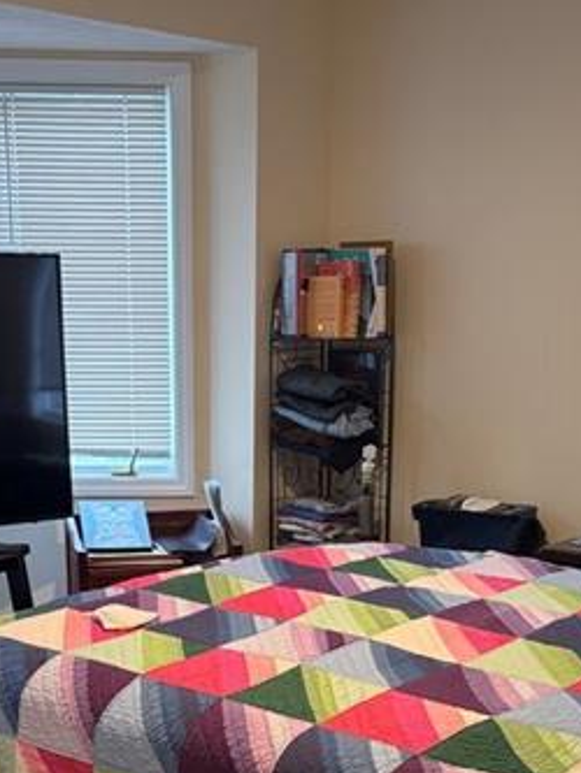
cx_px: 260
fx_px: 1342
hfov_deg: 24.4
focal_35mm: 60
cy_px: 724
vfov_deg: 30.5
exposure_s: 1/60
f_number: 1.6
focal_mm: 5.96
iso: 200
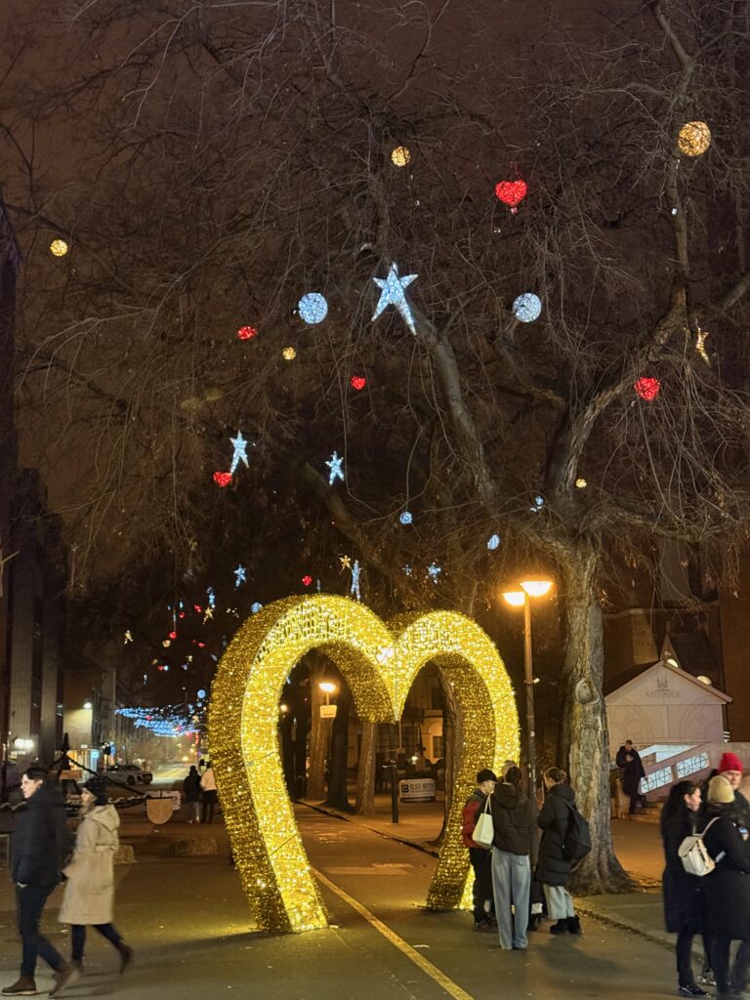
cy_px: 500
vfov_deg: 39.7
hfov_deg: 30.3
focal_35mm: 48
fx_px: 1387
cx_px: 375
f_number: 1.78
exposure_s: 1/25
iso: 640
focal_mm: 6.76
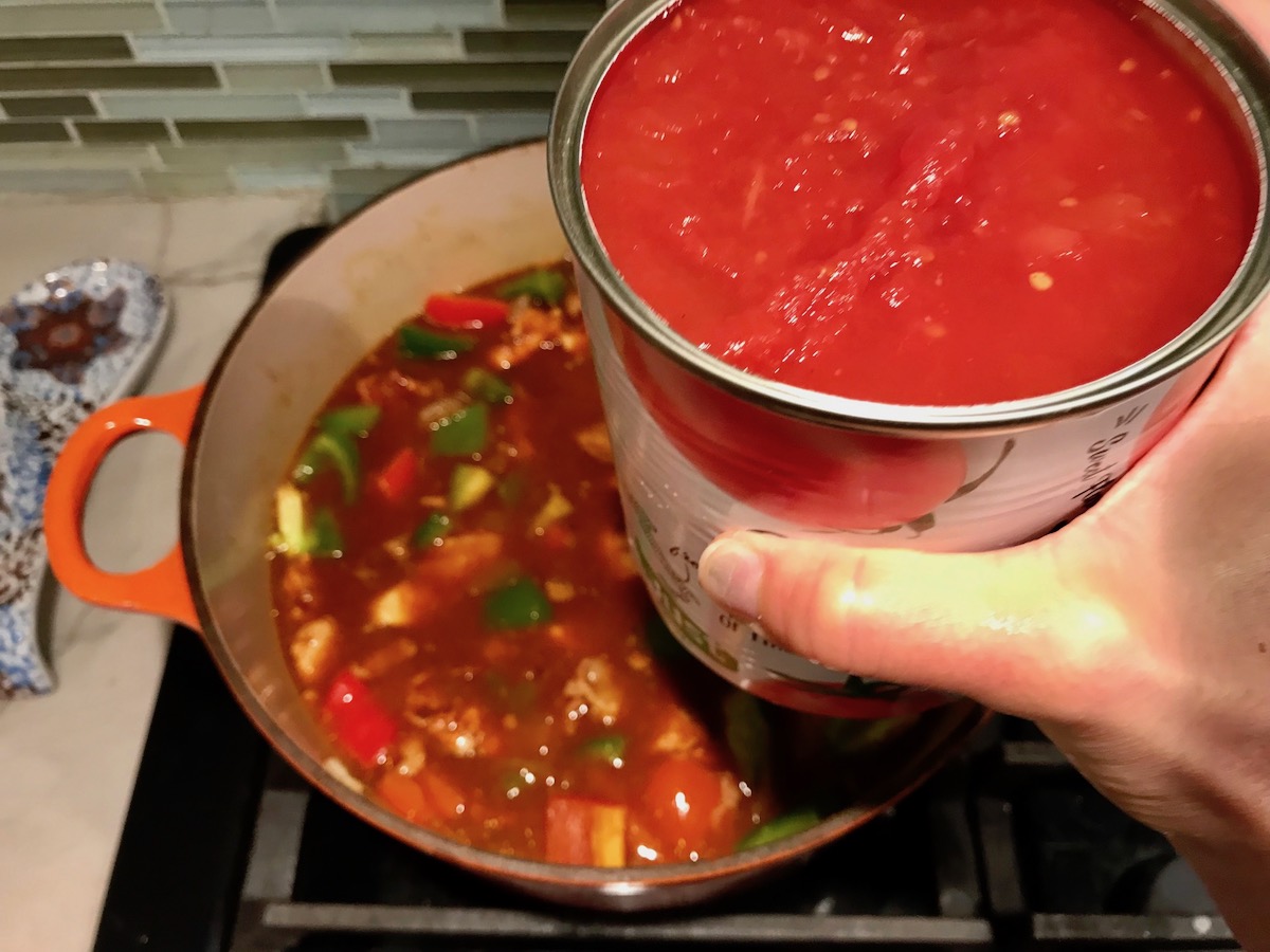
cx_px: 635
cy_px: 476
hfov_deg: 63.4
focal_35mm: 28
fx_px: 1027
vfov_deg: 49.7
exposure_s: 1/17
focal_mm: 3.99
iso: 40
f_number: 1.8
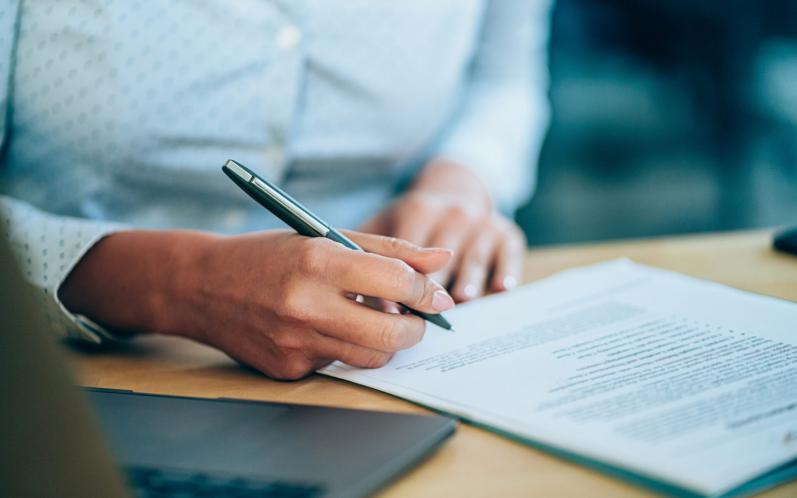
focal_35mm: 87
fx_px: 1890
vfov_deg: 15.0
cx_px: 400
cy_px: 261
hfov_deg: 23.8
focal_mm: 85
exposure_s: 1/500
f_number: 1.8
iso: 500
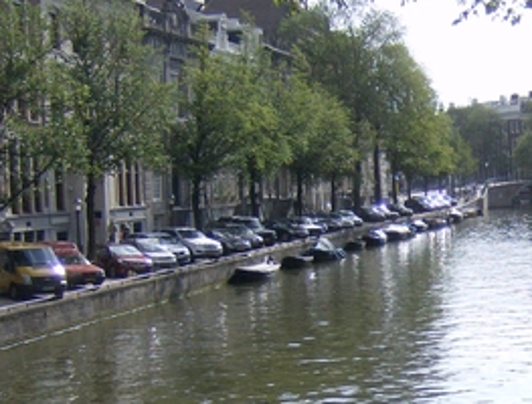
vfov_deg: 17.9
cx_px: 443
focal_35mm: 82
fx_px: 1267
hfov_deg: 23.3
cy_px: 364
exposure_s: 1/360
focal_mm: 6
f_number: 2.8
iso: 100
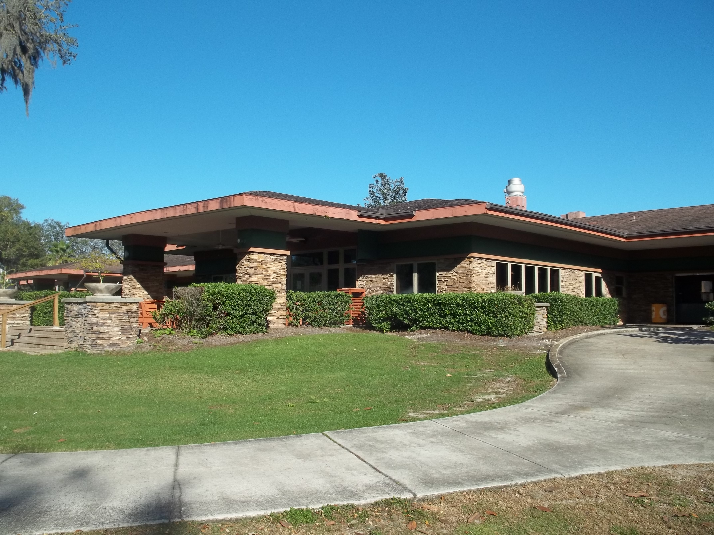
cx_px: 357
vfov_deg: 42.9
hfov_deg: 55.4
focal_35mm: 33
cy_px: 268
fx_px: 681
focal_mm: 5.9
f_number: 8
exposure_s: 1/160
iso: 64
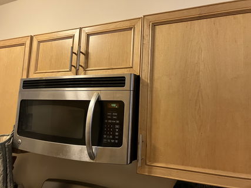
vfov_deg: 49.7
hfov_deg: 63.5
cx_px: 126
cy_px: 94
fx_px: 203
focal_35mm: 28
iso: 250
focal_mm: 3.99
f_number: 1.8
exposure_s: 1/60
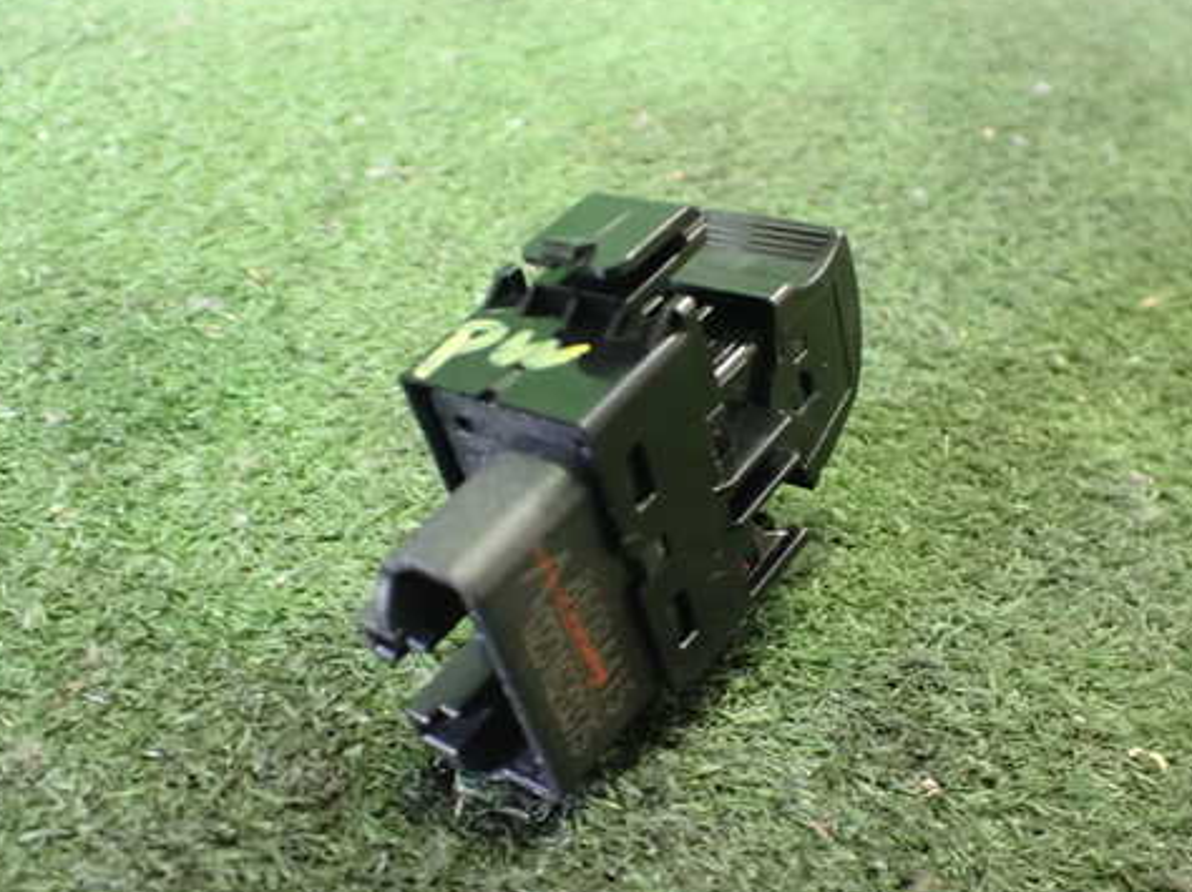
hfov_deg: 49.0
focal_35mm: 38
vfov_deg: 37.7
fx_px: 1308
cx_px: 636
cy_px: 490
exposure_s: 1/30
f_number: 2.3
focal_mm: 5.4
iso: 1250
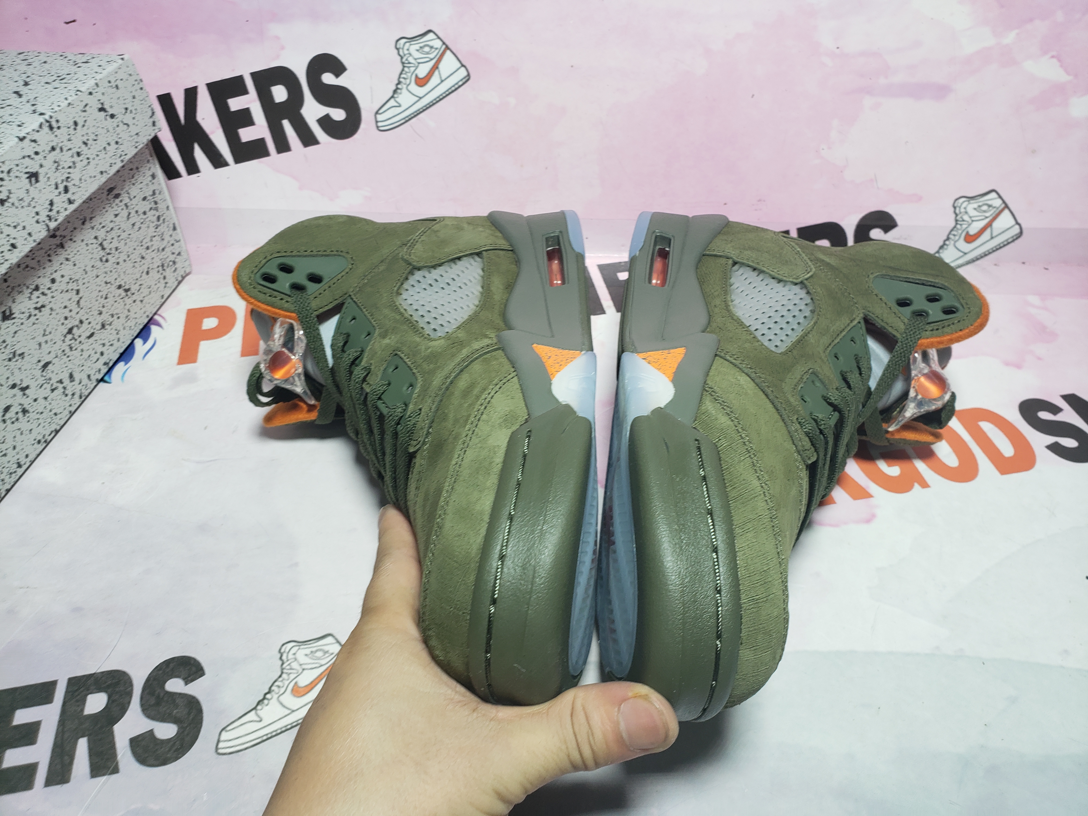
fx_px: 817
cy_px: 408
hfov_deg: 67.3
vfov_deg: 53.1
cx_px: 544
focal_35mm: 26
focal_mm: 4.3
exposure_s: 1/137
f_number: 2.4
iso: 50
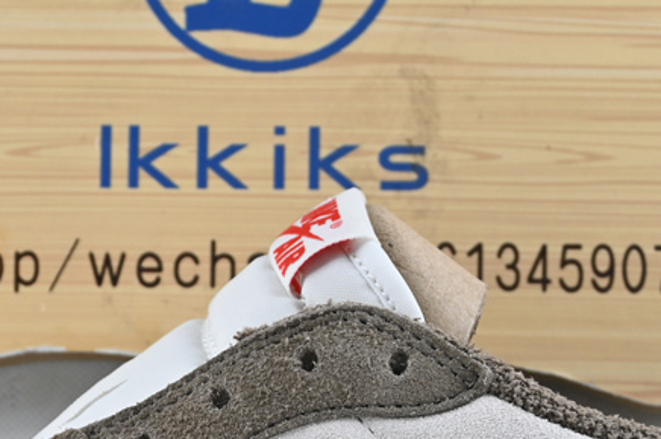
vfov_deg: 9.8
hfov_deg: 15.0
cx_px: 214
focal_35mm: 136
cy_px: 595
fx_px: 2502
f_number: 5
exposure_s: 1/40
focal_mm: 33
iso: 100
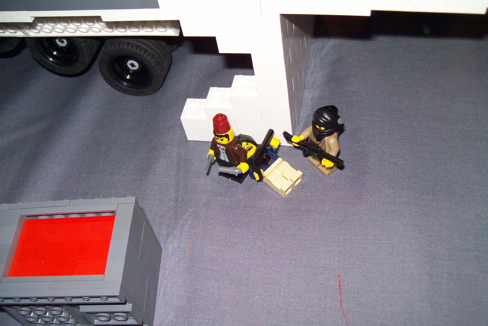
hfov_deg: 50.7
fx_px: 515
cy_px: 174
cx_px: 242
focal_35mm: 38
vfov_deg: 35.0
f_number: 2.7
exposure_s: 1/64
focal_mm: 6
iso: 80
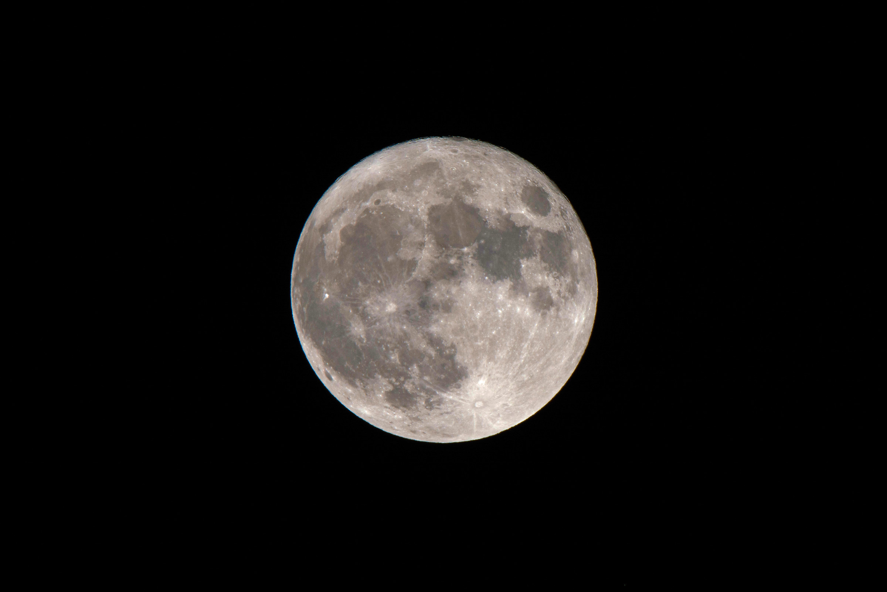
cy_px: 296
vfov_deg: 1.5
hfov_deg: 2.3
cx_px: 444
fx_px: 22173
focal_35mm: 900
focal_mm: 600
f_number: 18
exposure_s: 1/160
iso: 100
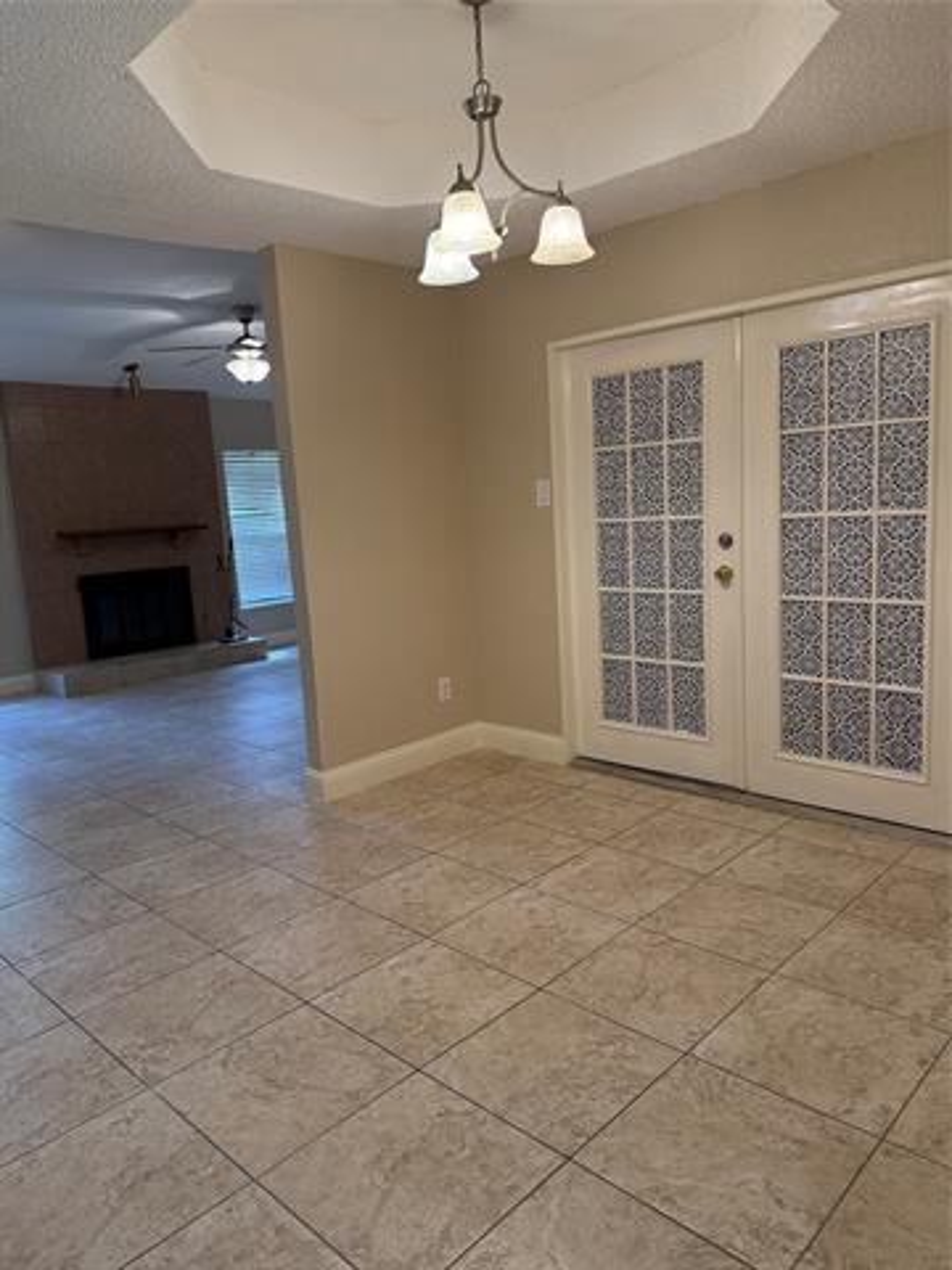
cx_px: 476
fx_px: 880
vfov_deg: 71.6
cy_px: 635
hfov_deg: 56.8
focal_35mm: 24
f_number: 1.78
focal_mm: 6.76
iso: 250
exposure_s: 1/120
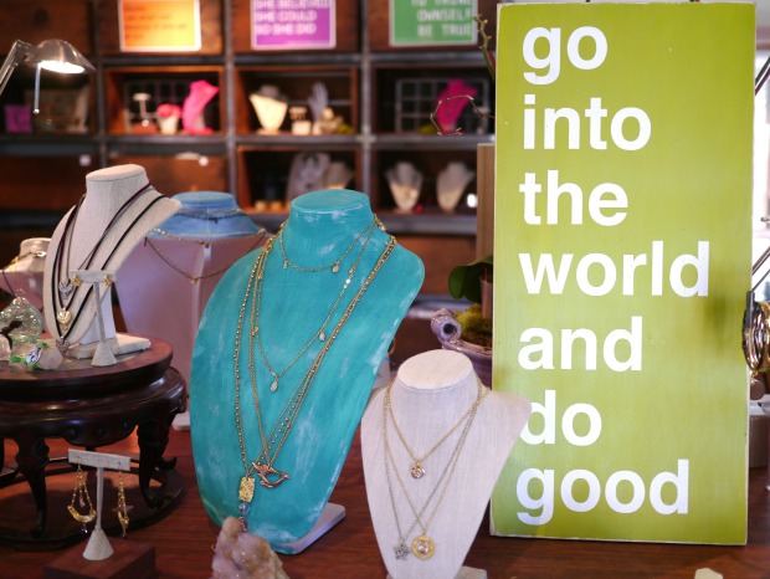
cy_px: 290
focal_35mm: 40
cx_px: 385
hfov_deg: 46.8
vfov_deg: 36.0
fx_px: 890
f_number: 1.7
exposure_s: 1/100
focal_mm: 20
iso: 160
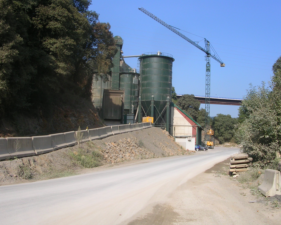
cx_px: 150
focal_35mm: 40
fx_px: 333
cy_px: 112
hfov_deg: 45.8
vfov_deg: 37.3
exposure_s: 1/271
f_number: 5.6
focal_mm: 5.8
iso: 50
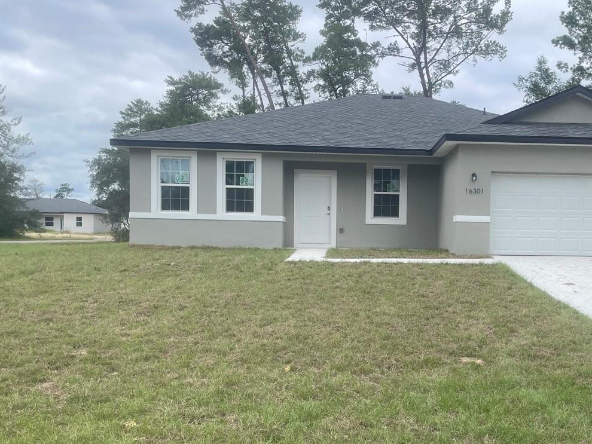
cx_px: 404
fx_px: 718
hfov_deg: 44.0
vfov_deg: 34.2
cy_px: 276
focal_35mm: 42
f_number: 1.6
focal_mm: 4.2
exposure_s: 1/1618
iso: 32
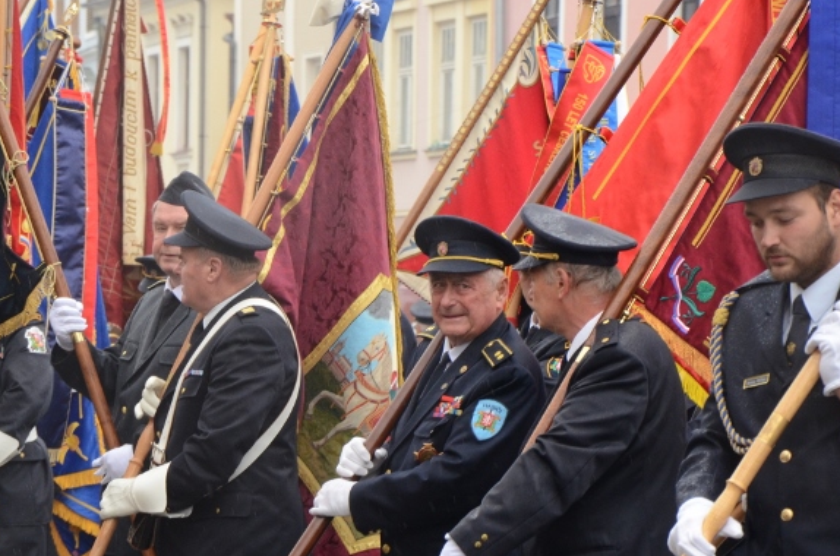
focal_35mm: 220
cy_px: 339
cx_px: 340
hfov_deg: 9.4
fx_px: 5115
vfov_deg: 6.2
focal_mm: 105
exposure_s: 1/250
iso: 1000
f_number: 8
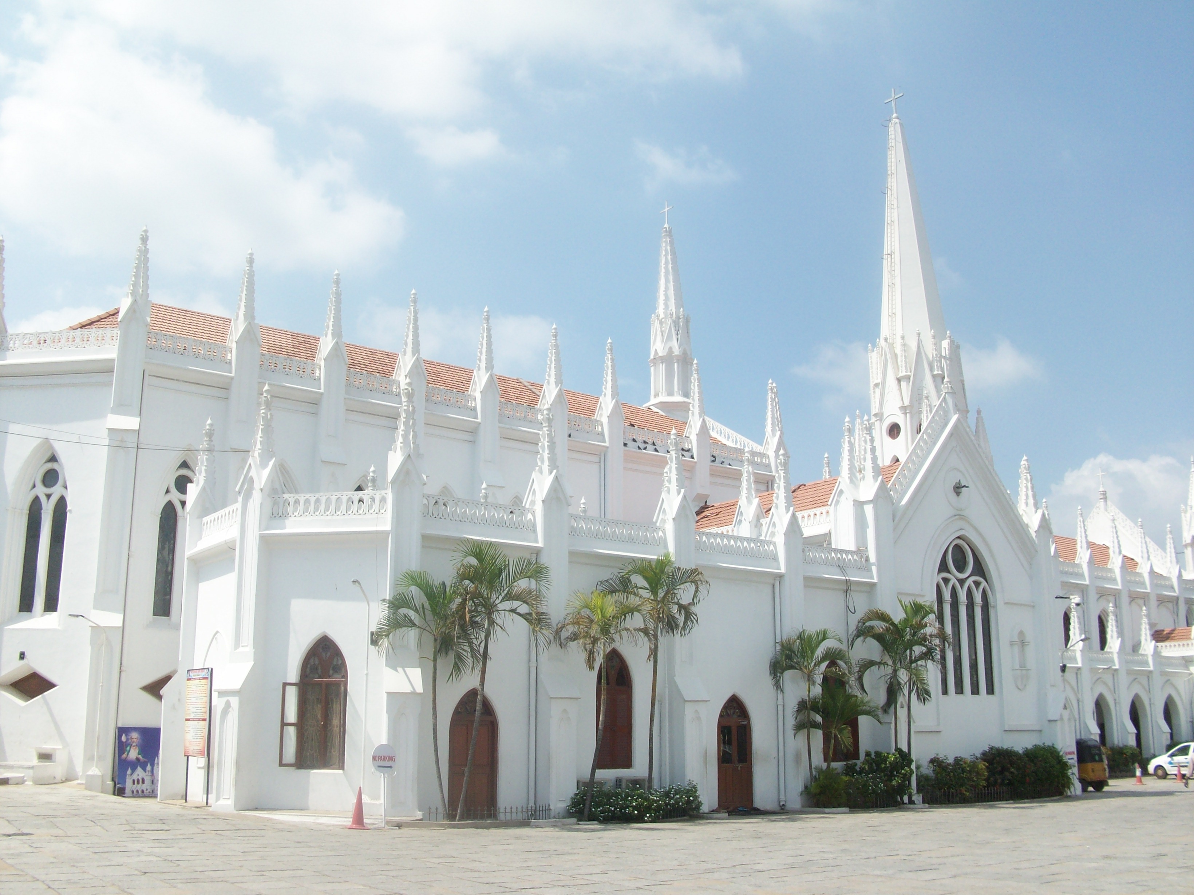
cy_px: 448
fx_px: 1173
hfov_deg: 54.0
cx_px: 597
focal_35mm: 34
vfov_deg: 41.8
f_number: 5.5
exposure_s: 1/375
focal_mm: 5.7
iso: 64
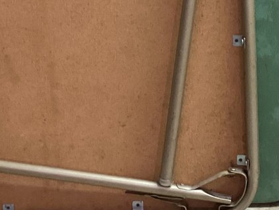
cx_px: 277
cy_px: 48
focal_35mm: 110
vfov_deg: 13.4
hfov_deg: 17.5
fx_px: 887
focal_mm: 3.3
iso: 320
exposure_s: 1/40
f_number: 2.4
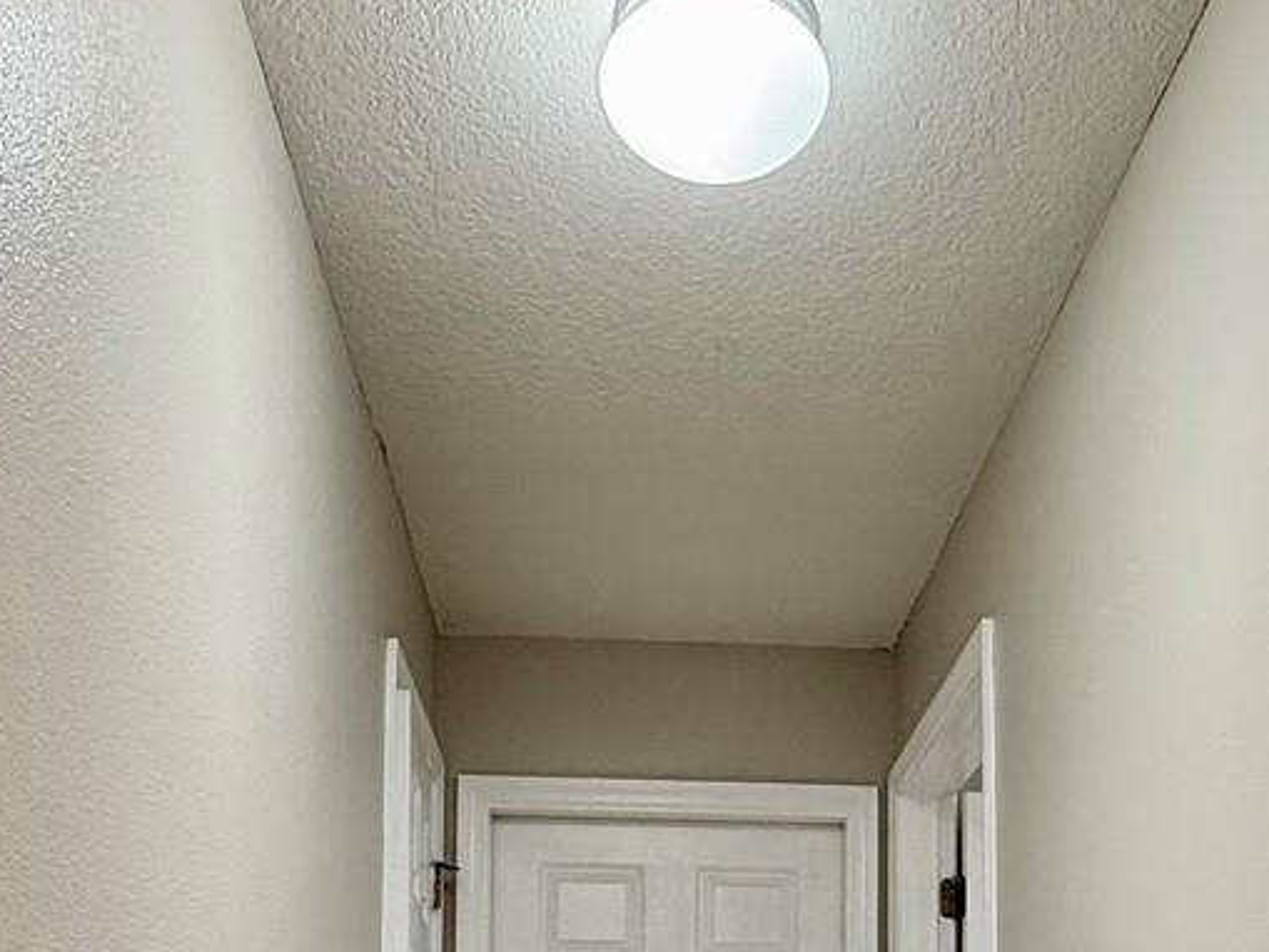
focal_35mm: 44
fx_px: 1613
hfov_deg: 42.7
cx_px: 768
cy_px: 1151
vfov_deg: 28.5
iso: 200
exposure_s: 1/60
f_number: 2.2
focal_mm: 2.22
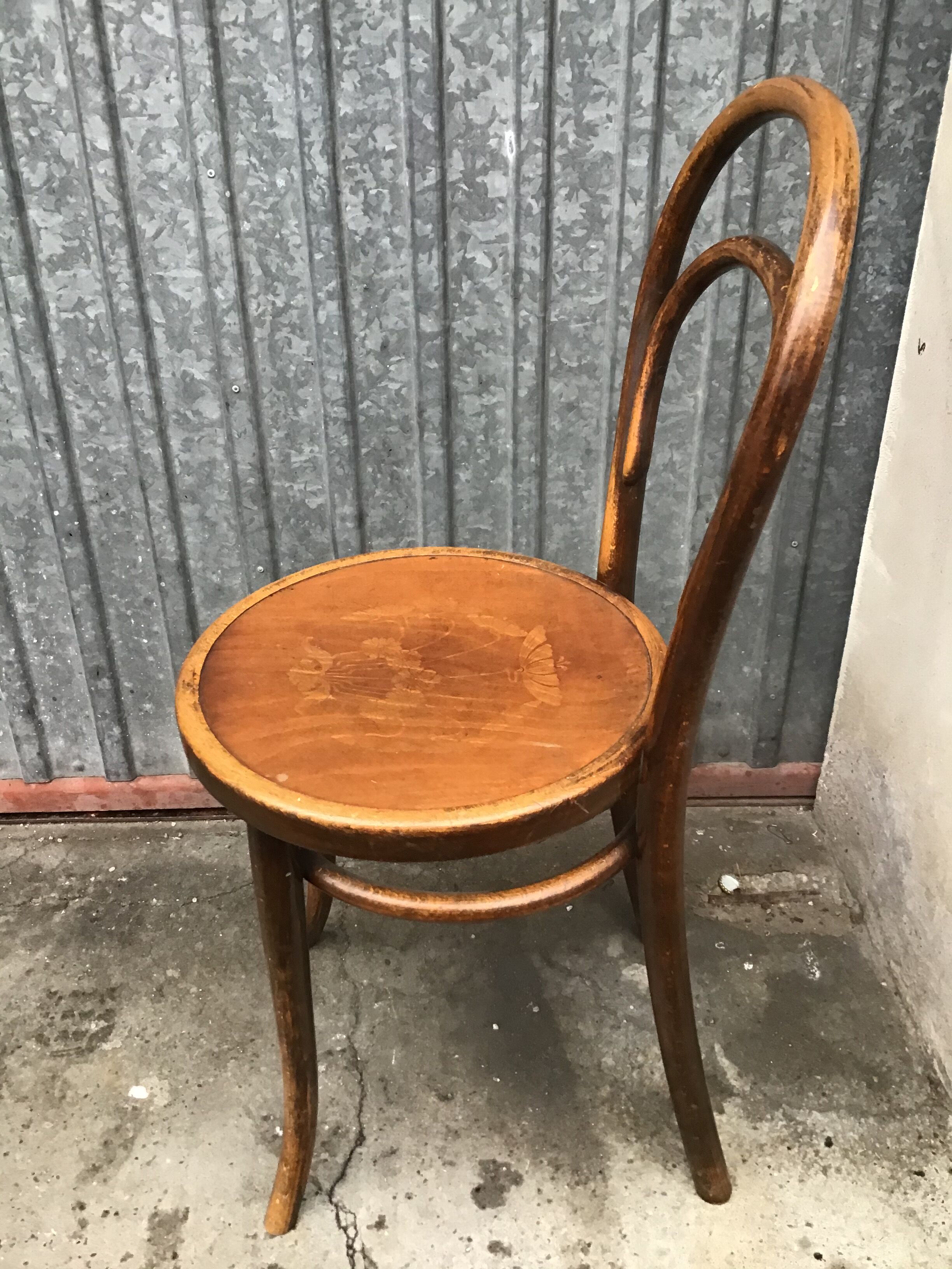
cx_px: 476
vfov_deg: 58.4
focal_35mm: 31
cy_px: 634
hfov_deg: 45.4
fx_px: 1137
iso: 64
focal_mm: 3.3
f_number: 2.4
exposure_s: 1/33
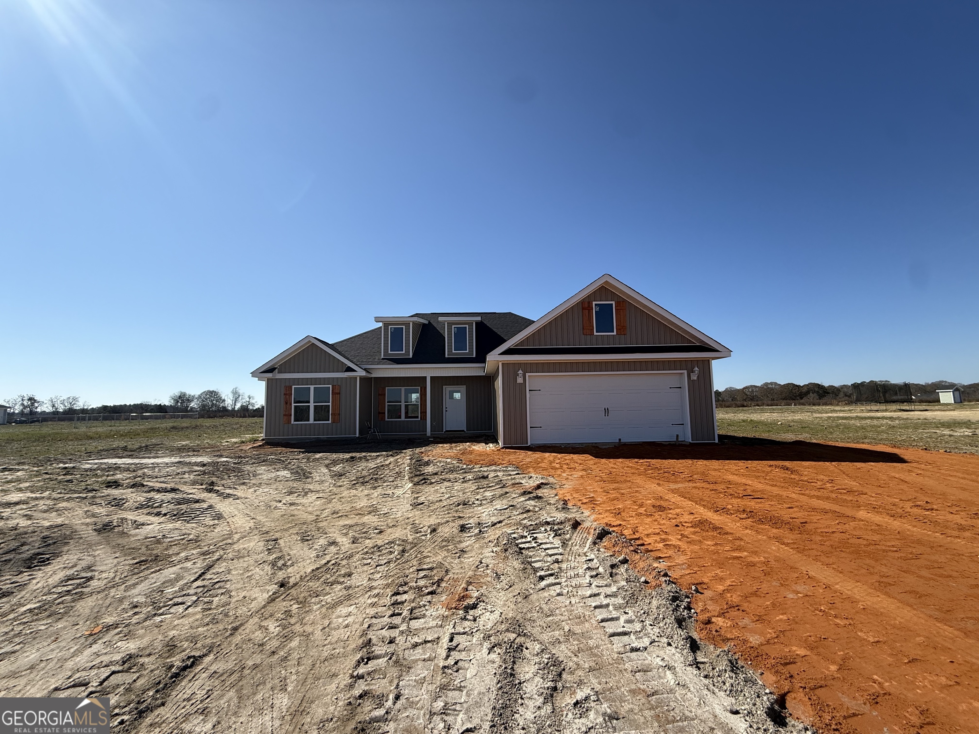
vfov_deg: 85.7
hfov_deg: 102.1
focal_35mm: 14
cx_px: 490
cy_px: 367
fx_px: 396
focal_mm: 2.22
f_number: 2.2
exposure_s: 1/2410
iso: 50
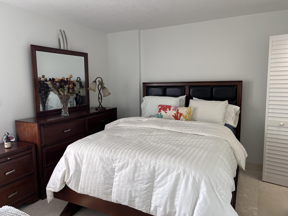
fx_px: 216
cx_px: 144
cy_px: 108
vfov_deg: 53.1
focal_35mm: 26
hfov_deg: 67.3
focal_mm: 5.7
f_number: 1.5
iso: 64
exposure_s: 1/60
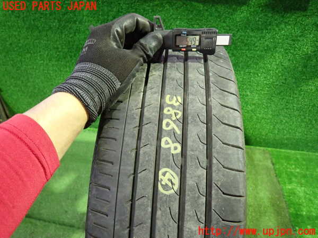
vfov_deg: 54.9
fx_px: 230
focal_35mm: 25
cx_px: 159
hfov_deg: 69.4
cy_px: 119
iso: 800
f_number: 2
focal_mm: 4.5
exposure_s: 1/30
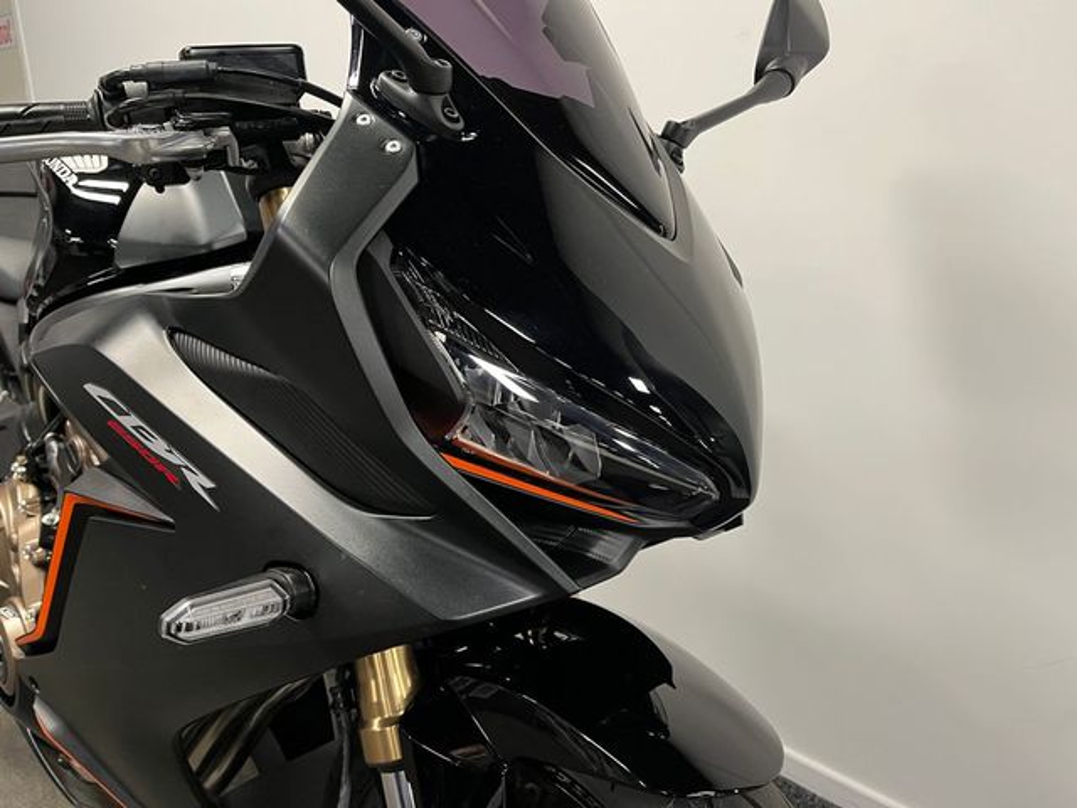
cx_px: 538
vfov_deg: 53.1
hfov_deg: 67.3
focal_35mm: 26
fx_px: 809
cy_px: 404
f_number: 1.6
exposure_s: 1/50
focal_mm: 5.1
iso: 160
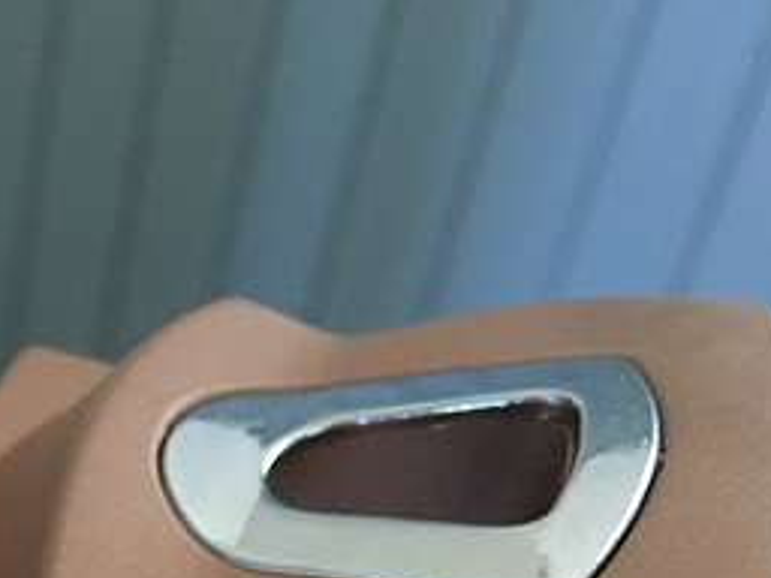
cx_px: -342
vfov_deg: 15.5
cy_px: 831
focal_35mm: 89
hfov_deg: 19.5
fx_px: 1982
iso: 125
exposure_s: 1/33
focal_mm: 4.15
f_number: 2.2
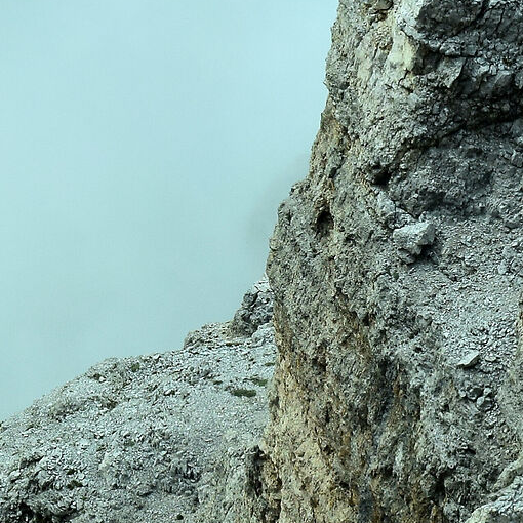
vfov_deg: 8.3
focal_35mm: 210
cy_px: 297
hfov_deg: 8.0
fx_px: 3590
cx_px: -476
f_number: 11
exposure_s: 1/400
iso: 400
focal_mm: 35
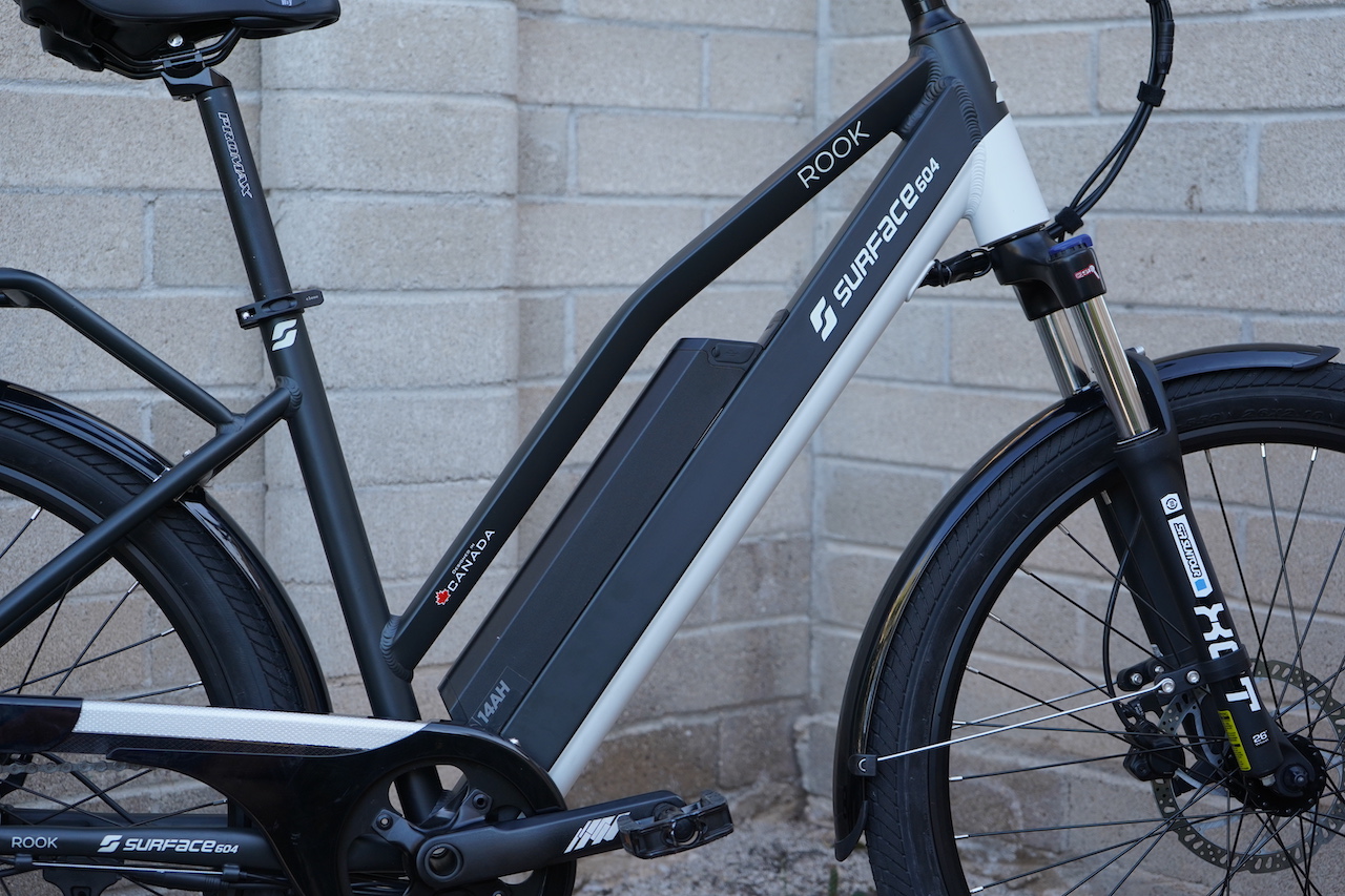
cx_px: 672
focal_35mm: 63
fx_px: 2353
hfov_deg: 31.9
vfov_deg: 21.6
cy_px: 448
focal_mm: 63
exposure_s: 1/160
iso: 500
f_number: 5.6
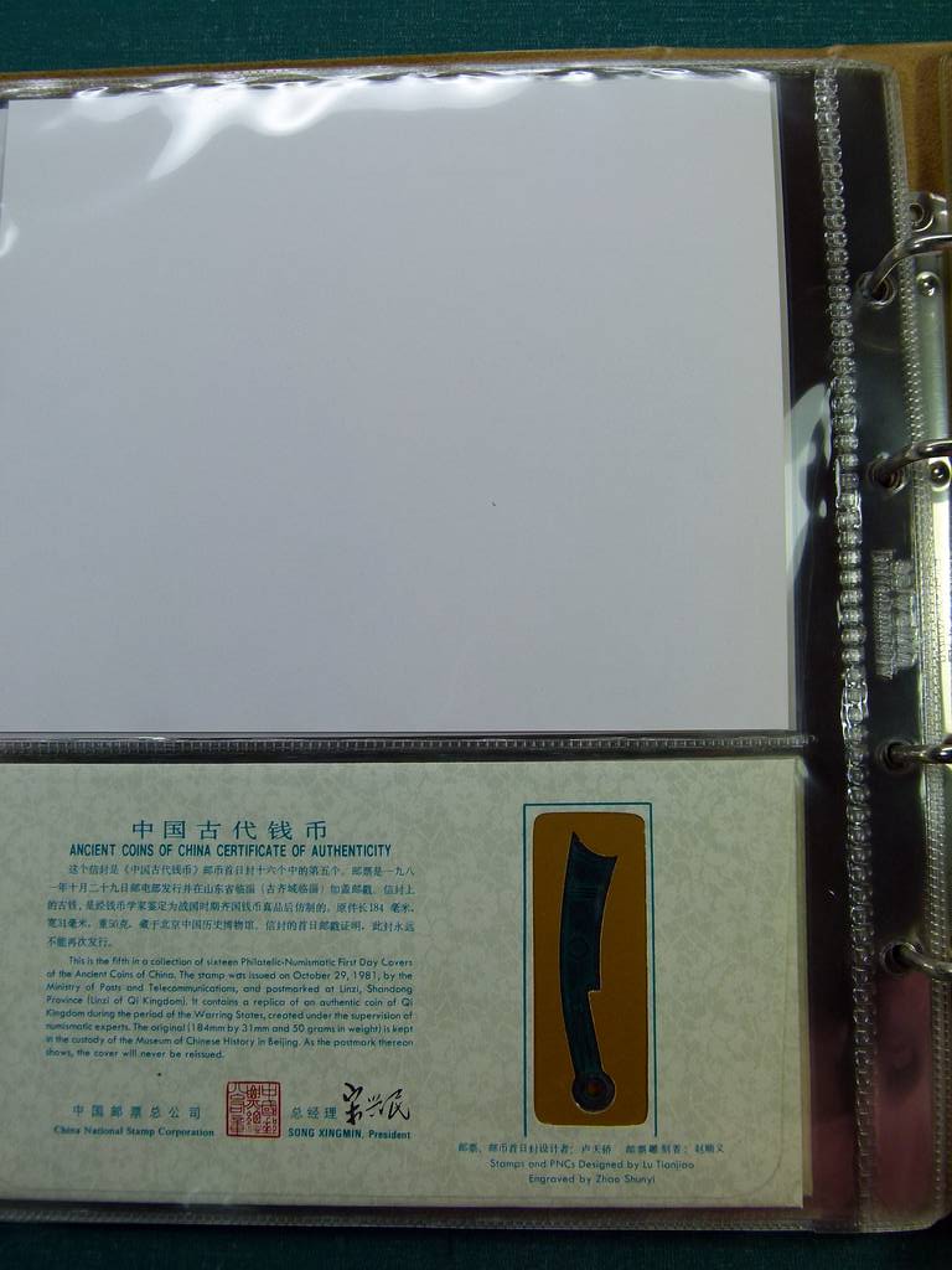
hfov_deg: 36.8
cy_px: 635
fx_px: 1430
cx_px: 476
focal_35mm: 39
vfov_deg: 47.9
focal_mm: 7
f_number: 4
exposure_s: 1/160
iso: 100
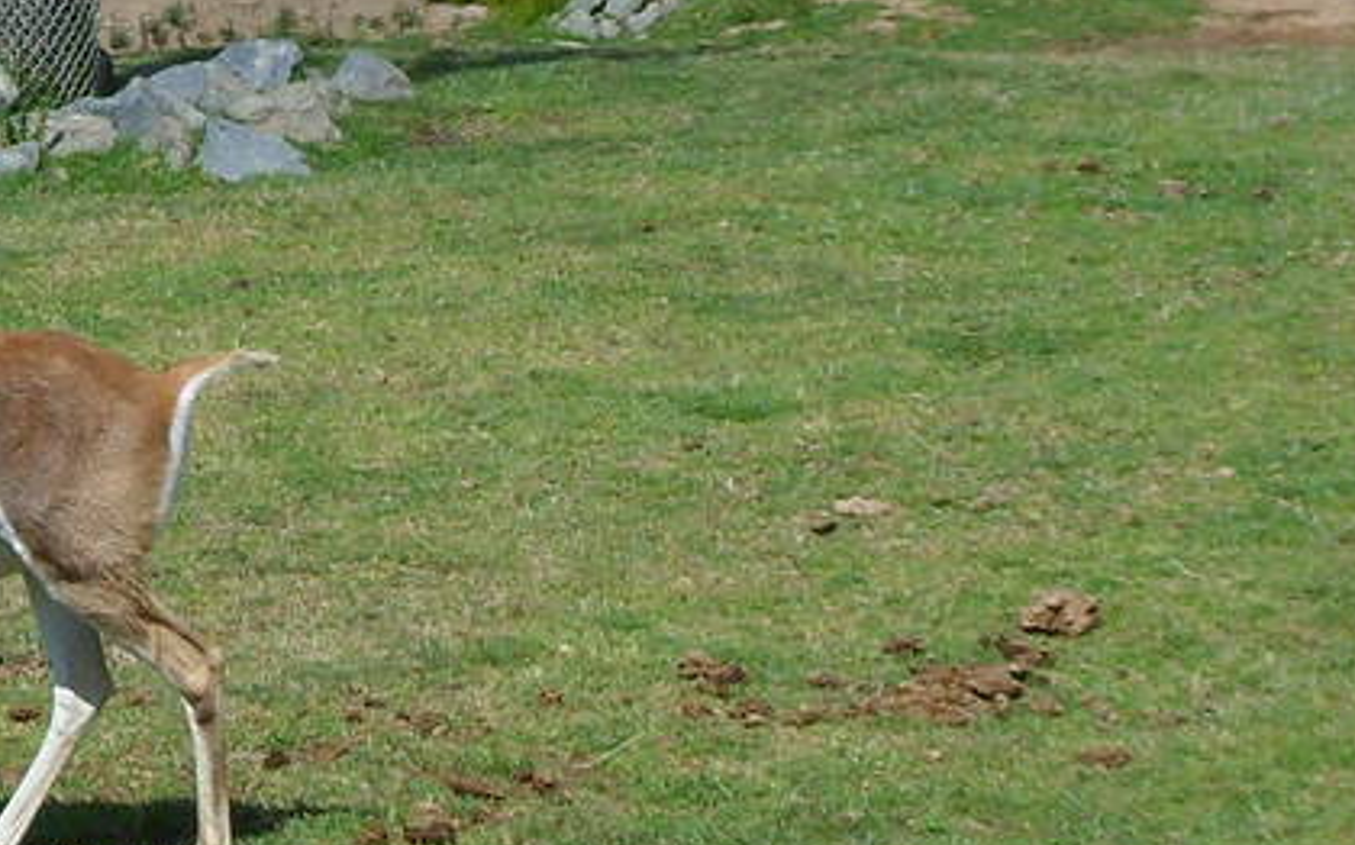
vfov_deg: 6.2
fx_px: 7751
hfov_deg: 9.9
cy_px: 452
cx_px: -3
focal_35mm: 210
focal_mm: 8.1
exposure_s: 1/1000
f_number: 4.3
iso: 80
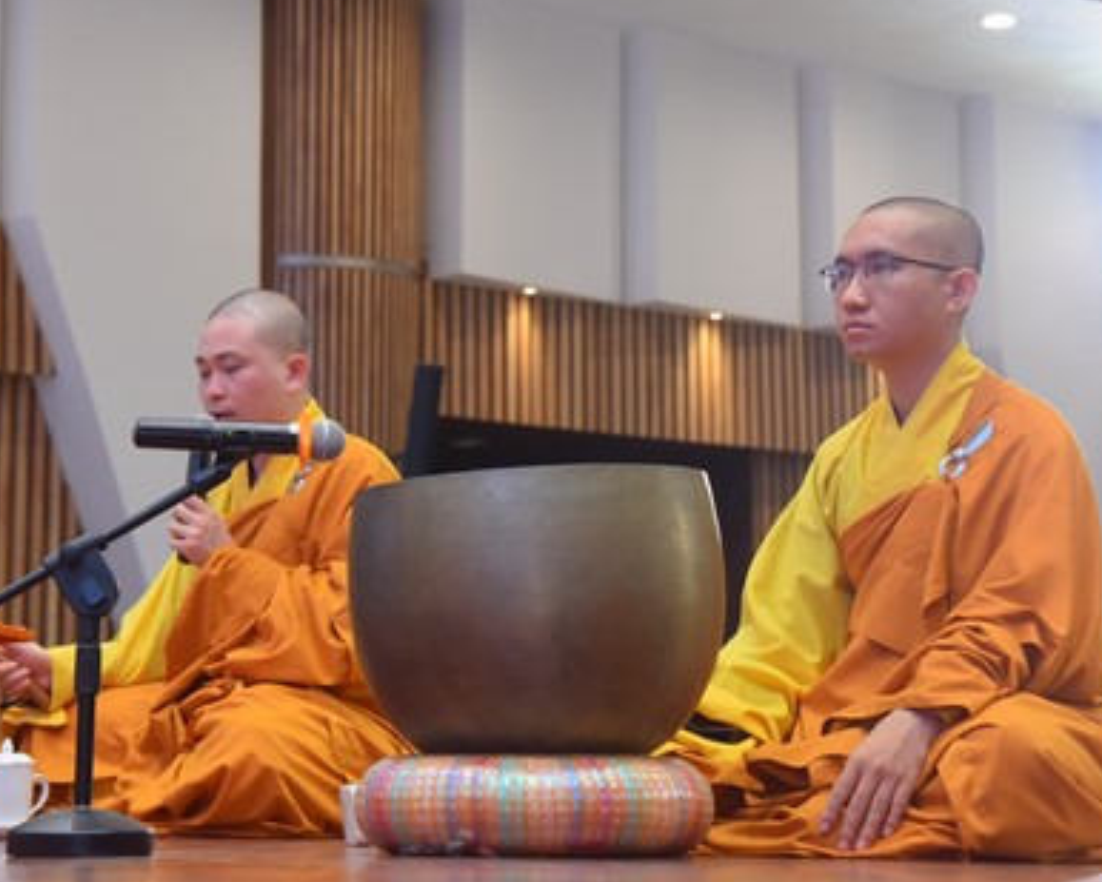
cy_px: 275
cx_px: 428
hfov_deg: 19.5
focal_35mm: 98
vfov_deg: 15.7
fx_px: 3197
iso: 1250
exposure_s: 1/125
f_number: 5.6
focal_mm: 62
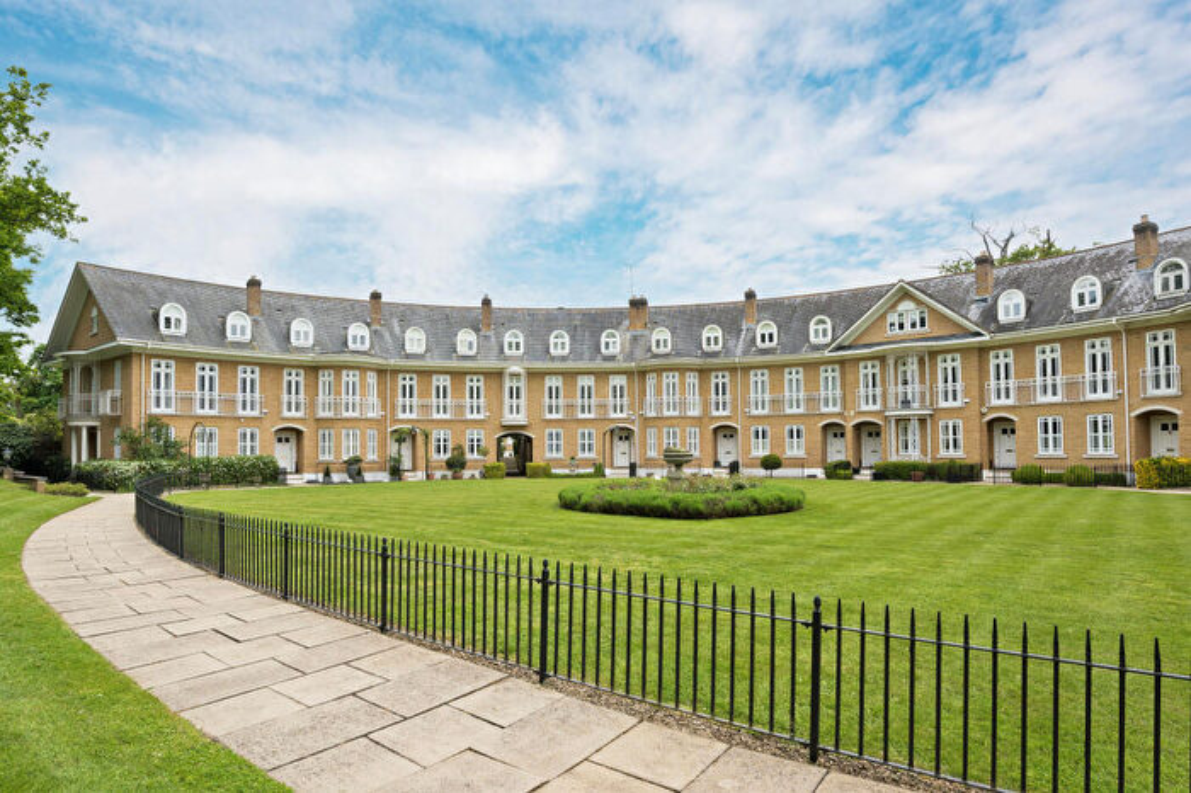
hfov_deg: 91.6
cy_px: 396
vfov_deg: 68.8
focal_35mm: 18
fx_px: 579
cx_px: 596
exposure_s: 1/400
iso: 500
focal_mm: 17.5
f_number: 10
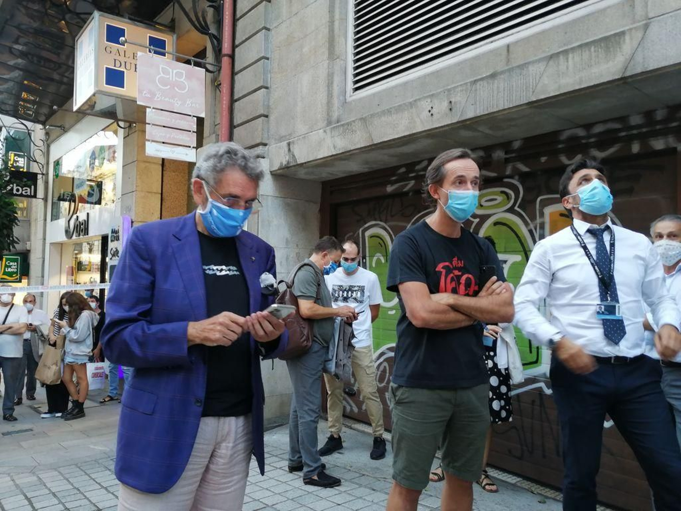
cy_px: 256
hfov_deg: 65.3
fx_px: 531
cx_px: 340
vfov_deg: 51.4
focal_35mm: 27
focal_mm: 3.96
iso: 100
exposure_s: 1/50
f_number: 1.8
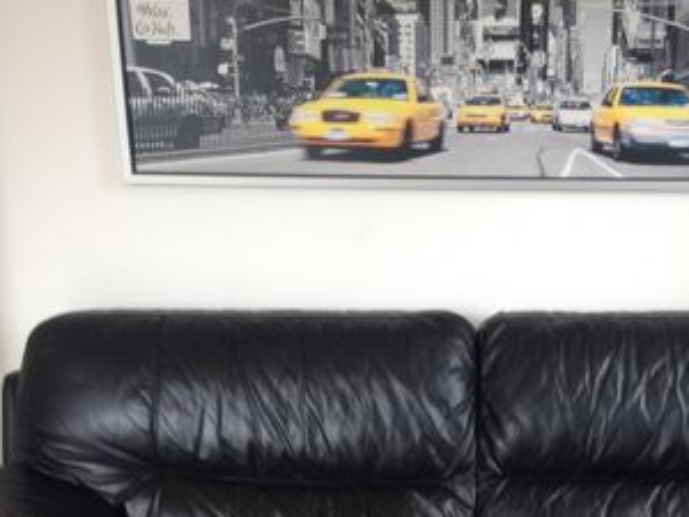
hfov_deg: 27.4
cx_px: 521
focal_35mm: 70
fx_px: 1393
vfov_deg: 20.4
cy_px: 510
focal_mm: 4.28
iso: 50
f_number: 2.4
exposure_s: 1/60
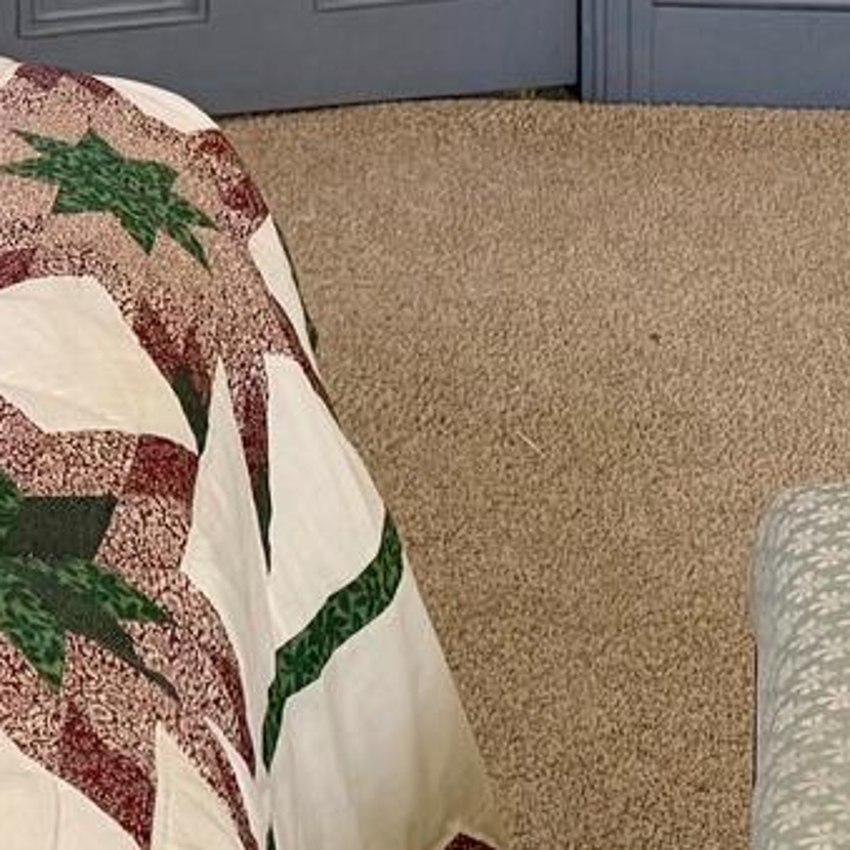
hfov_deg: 13.6
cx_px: 178
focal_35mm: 128
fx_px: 3556
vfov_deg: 11.7
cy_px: -1053
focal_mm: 6.76
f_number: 1.78
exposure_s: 1/90
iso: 200
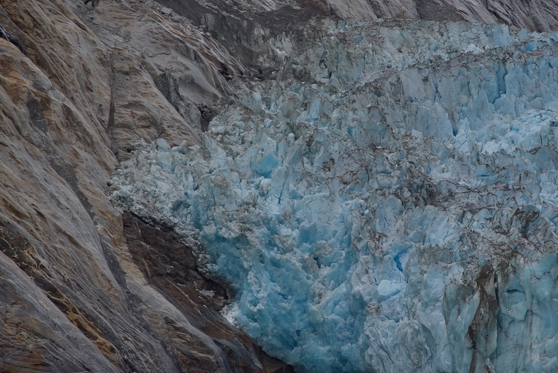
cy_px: 170
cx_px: 389
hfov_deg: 10.5
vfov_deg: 7.0
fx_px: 3038
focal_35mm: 196
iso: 100
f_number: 5.6
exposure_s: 1/250
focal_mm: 120
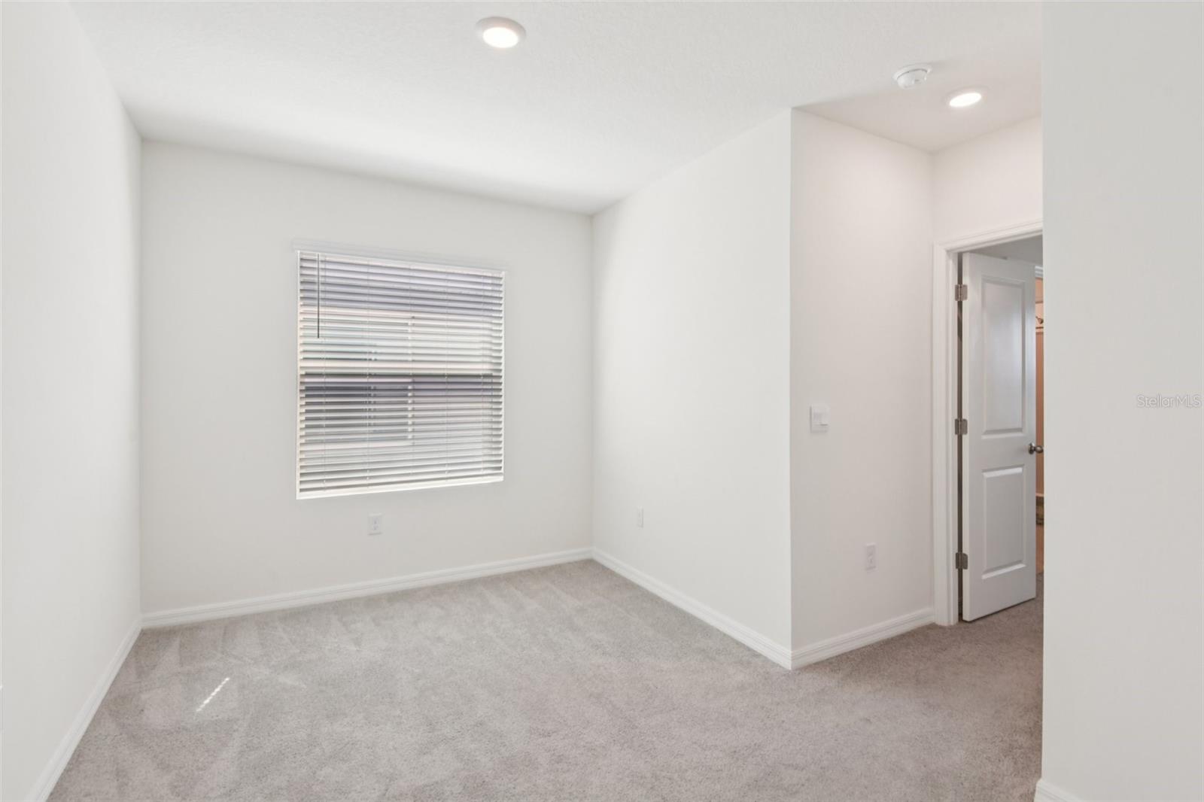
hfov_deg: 96.7
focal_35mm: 16
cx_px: 602
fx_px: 535
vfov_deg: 73.7
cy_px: 401
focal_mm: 16
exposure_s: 1/125
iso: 400
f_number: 8
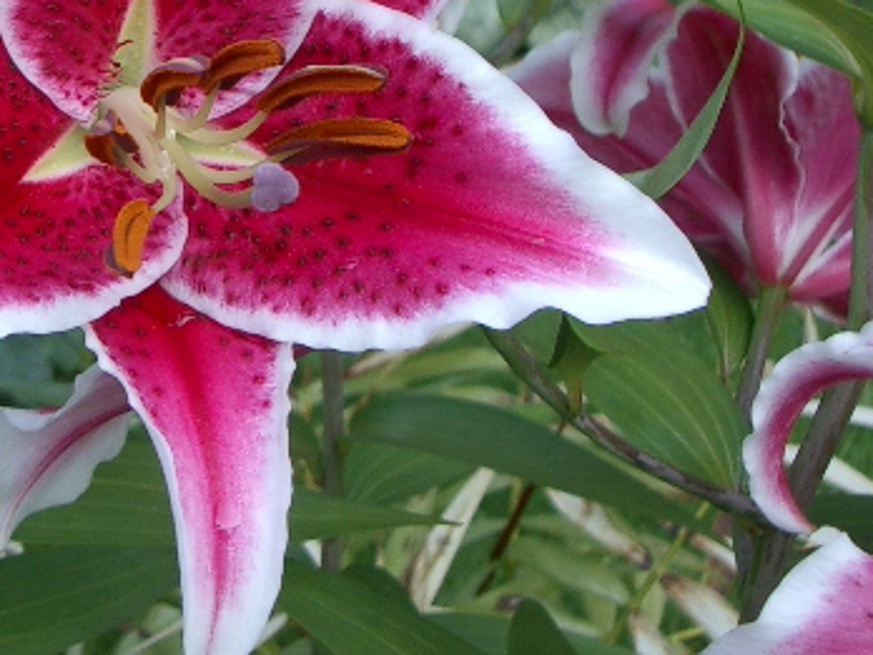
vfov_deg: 16.2
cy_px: 70
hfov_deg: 21.5
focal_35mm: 90
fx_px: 2270
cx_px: 181
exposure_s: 1/125
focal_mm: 8.2
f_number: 3.1
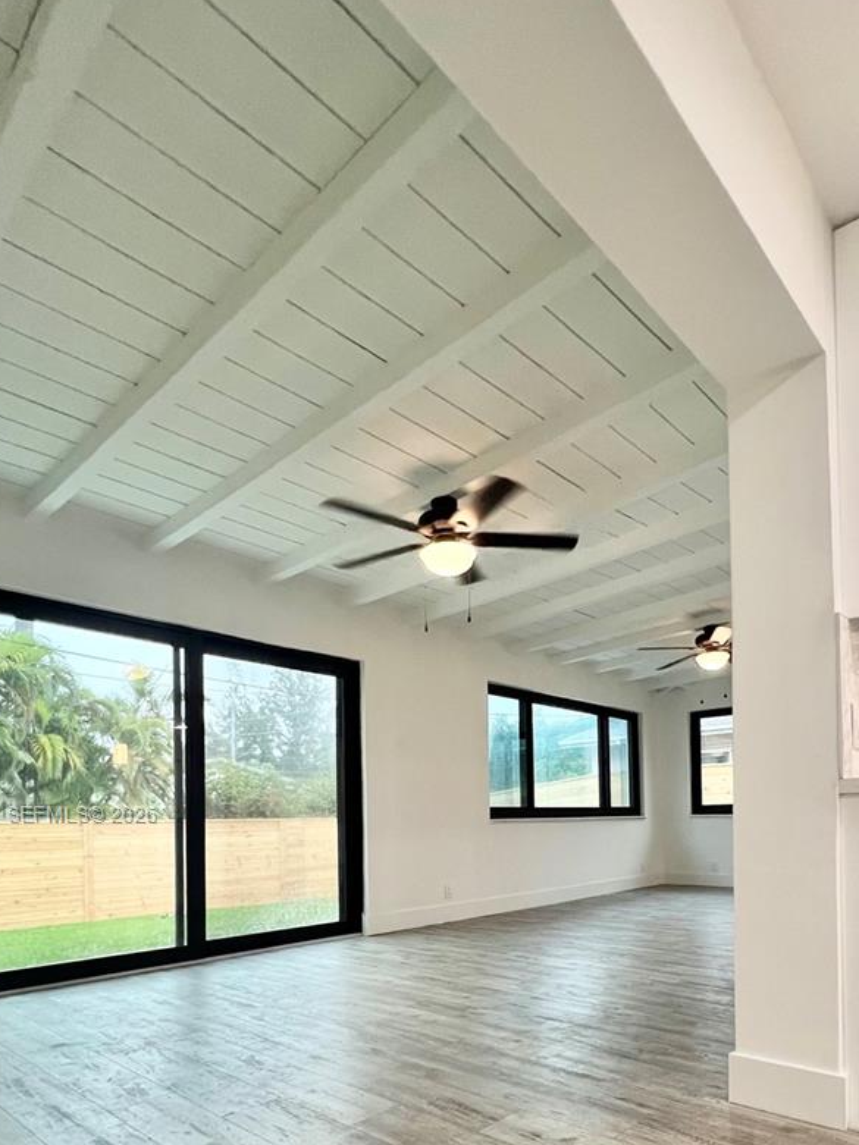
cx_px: 545
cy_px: 816
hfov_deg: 64.9
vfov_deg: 77.4
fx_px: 662
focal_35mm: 20
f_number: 1.8
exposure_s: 1/120
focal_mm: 1.57
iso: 200
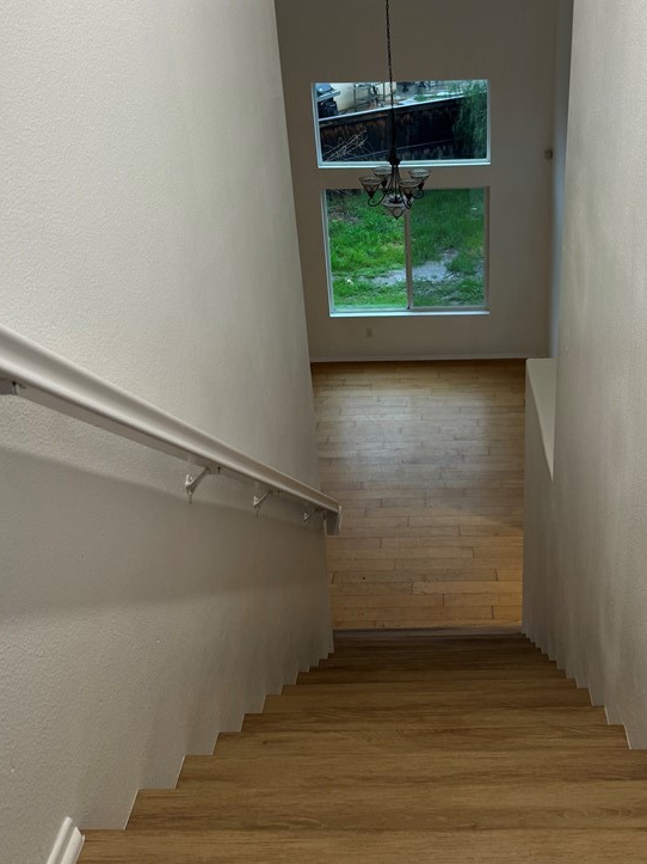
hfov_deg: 41.2
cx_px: 433
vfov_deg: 53.1
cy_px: 300
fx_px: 848
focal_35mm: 34
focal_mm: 6.86
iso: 125
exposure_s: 1/60
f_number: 1.78
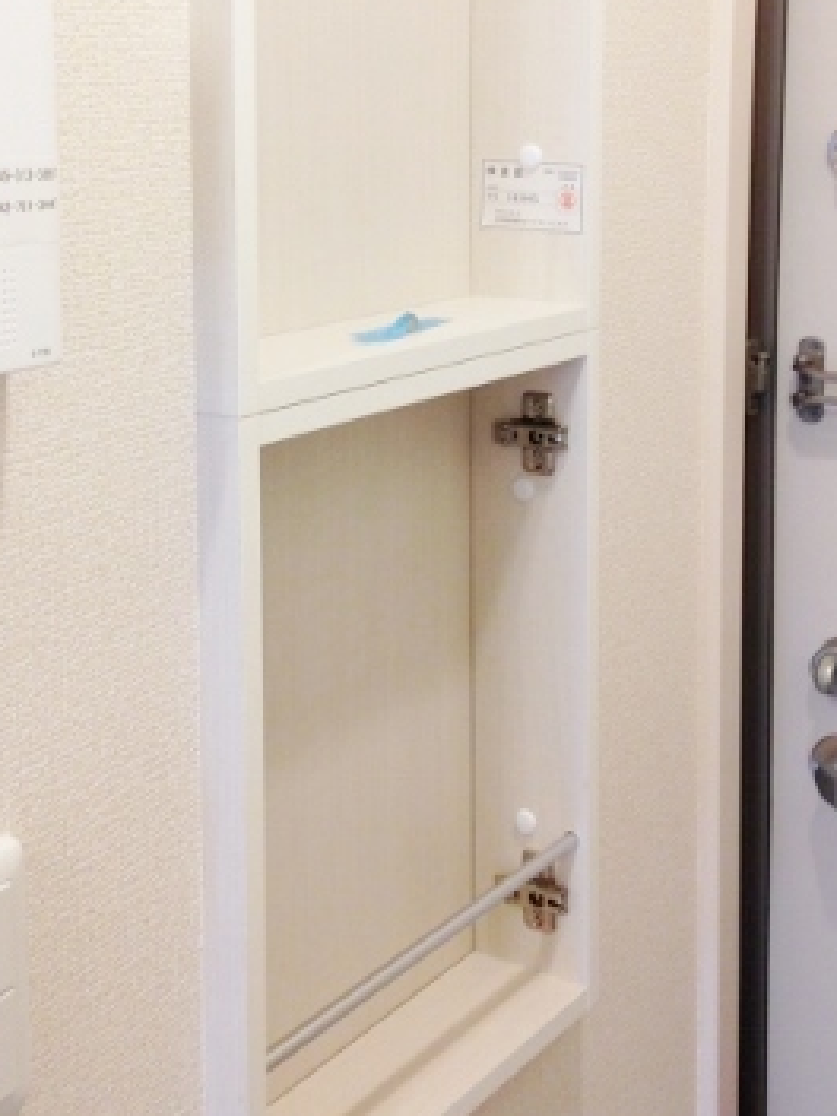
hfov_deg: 24.4
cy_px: 314
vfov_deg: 31.7
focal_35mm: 60
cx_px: 365
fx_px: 1934
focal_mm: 4.12
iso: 50
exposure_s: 1/20
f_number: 2.4
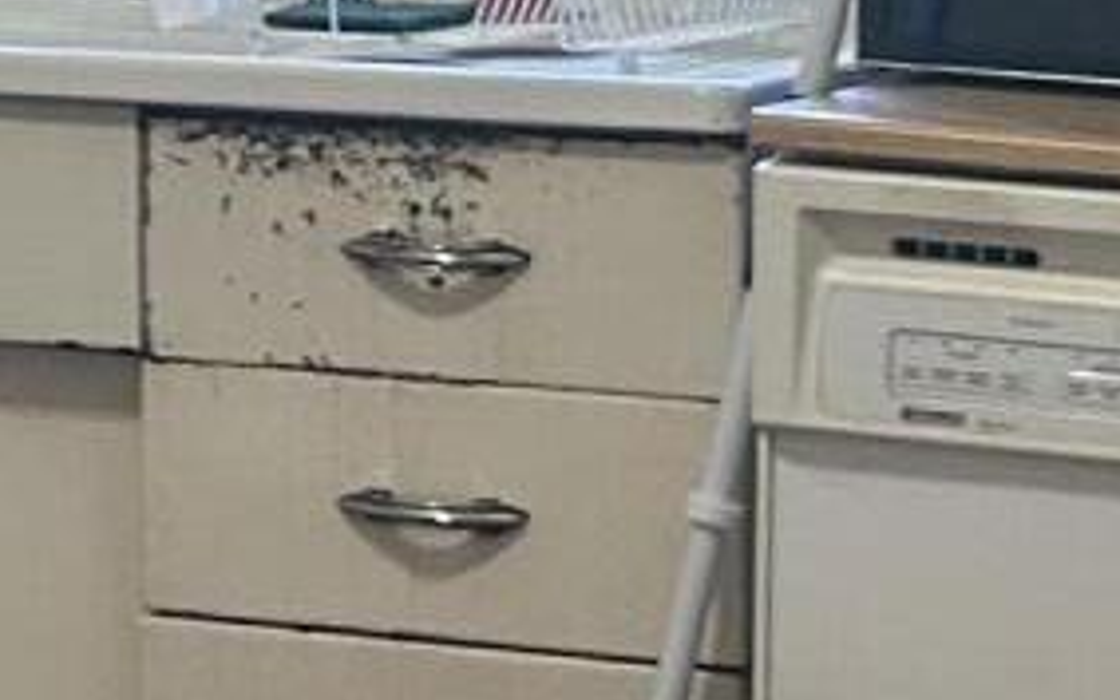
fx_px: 5953
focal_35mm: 195
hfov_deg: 10.3
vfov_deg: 6.6
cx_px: -673
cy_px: -601
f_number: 1.5
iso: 125
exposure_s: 1/120
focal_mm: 5.7
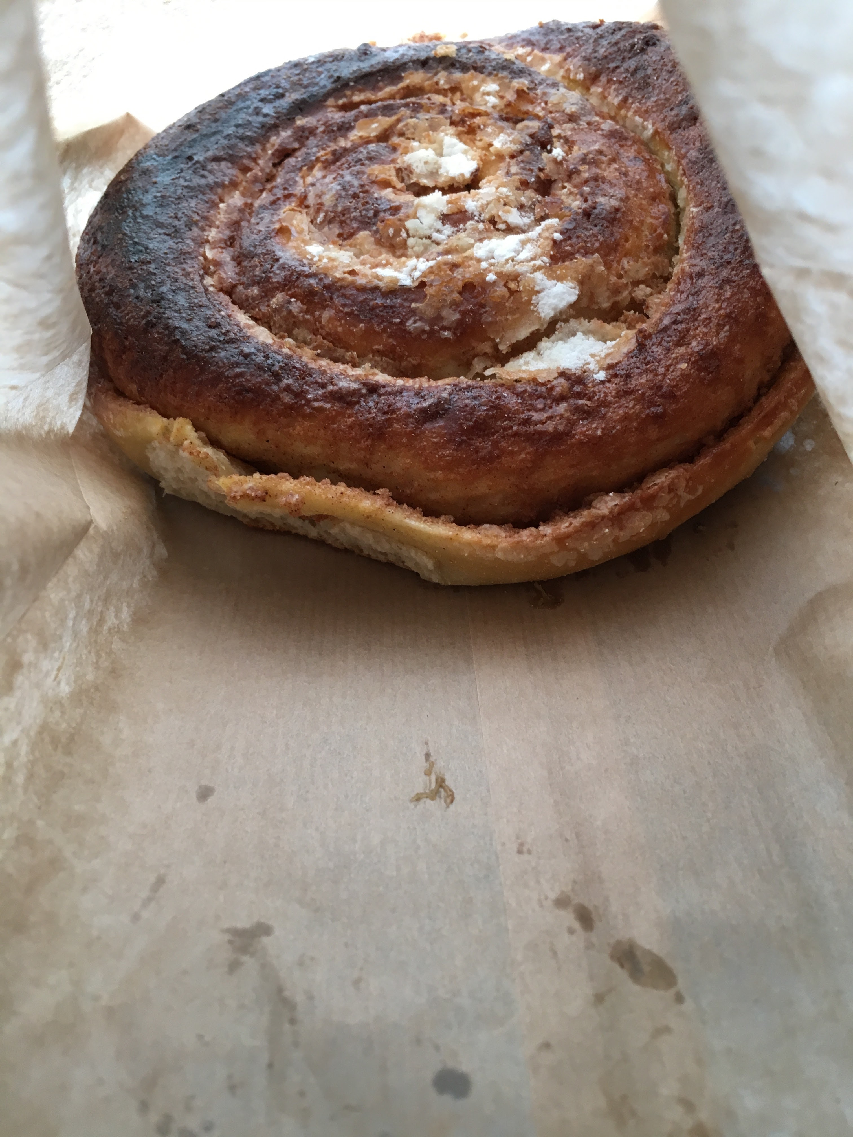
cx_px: 426
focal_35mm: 29
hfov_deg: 48.2
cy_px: 568
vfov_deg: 61.7
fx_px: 953
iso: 64
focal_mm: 4.15
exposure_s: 1/30
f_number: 2.2
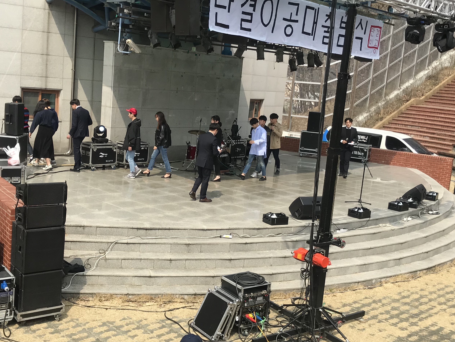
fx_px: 592
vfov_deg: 32.2
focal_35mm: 45
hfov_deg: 42.0
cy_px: 176
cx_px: 196
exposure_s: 1/2128
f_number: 1.8
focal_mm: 3.99
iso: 20
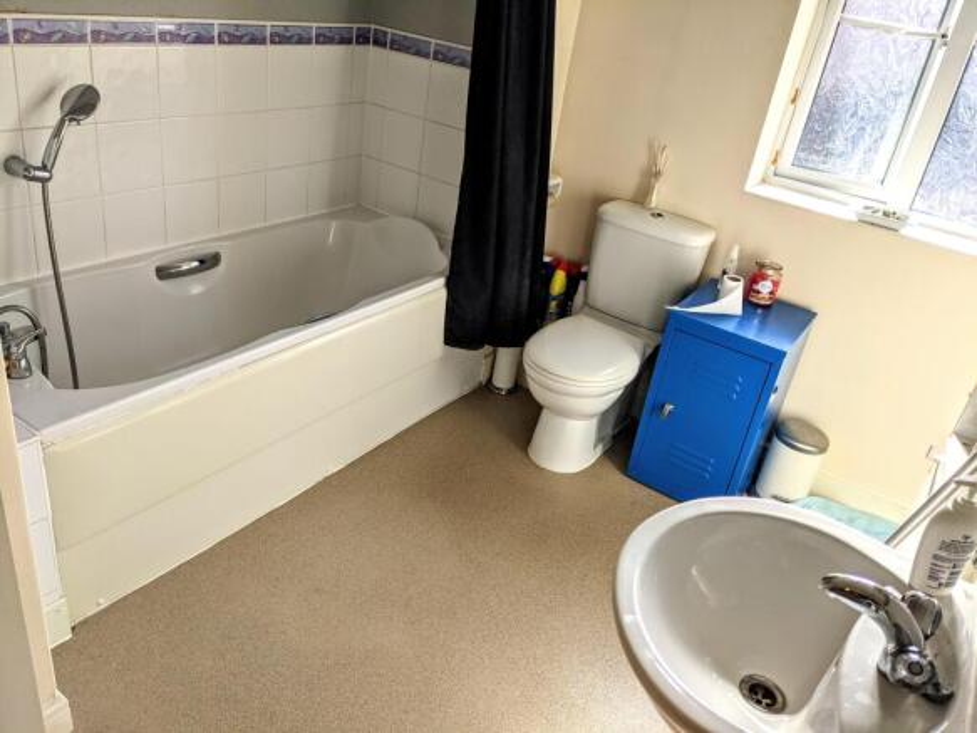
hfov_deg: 65.3
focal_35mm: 27
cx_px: 488
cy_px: 366
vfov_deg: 51.3
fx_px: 762
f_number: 1.73
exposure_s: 1/398
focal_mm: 4.38
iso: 39
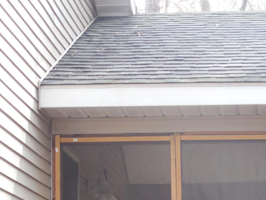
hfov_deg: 17.0
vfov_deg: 12.8
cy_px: 201
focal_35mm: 114
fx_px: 876
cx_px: 236
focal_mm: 9.8
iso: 125
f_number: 4.2
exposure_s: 1/40
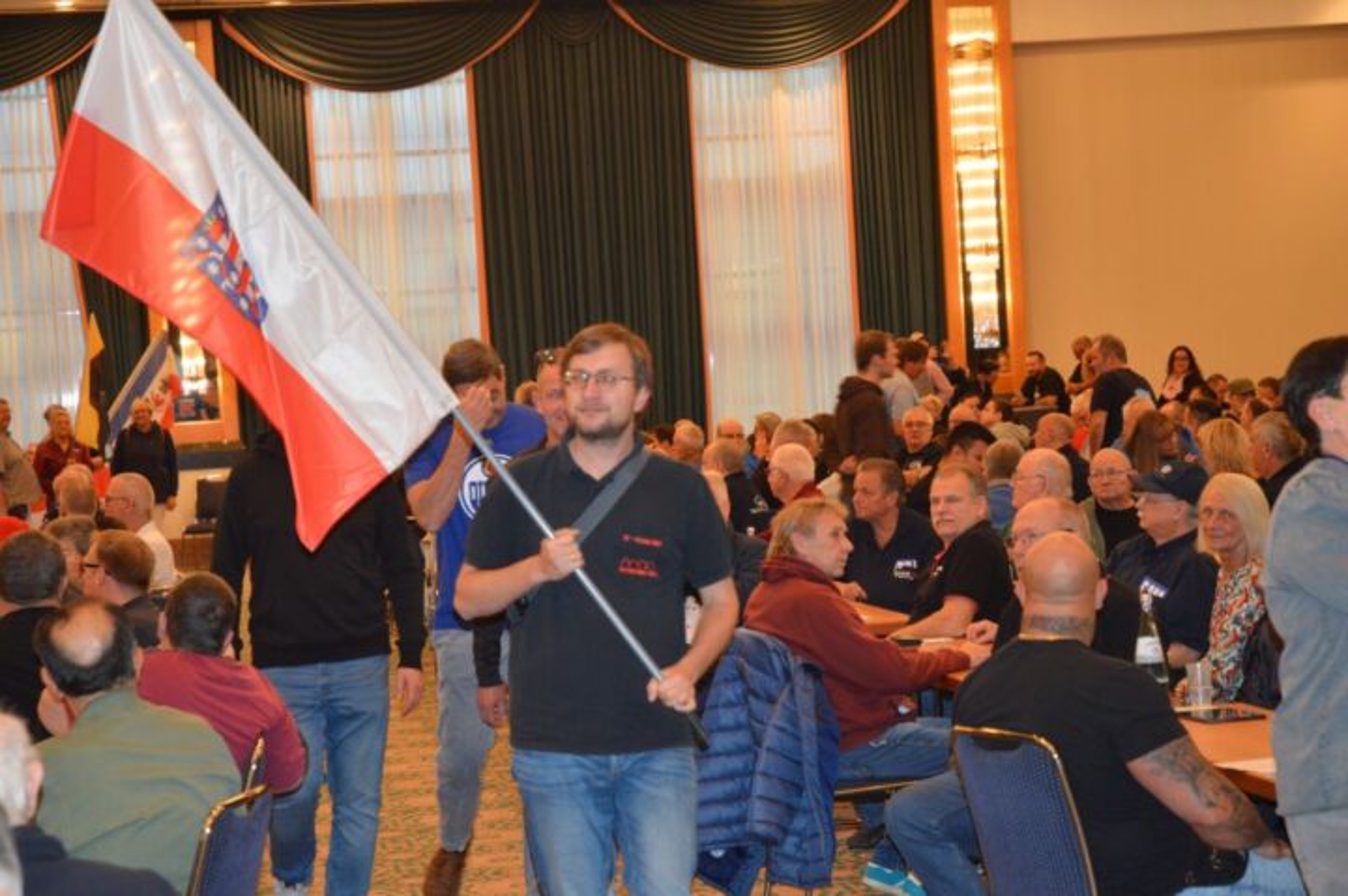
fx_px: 3480
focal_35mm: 93
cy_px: 448
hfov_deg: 21.9
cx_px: 674
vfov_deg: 14.7
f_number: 4.5
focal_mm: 62
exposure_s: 1/60
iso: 900
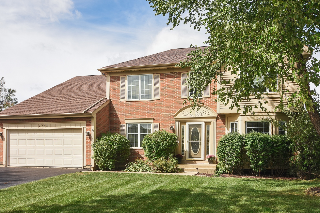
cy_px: 106
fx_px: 267
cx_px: 160
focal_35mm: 30
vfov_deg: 43.6
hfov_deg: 61.9
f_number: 8
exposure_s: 1/320
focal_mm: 20
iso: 200
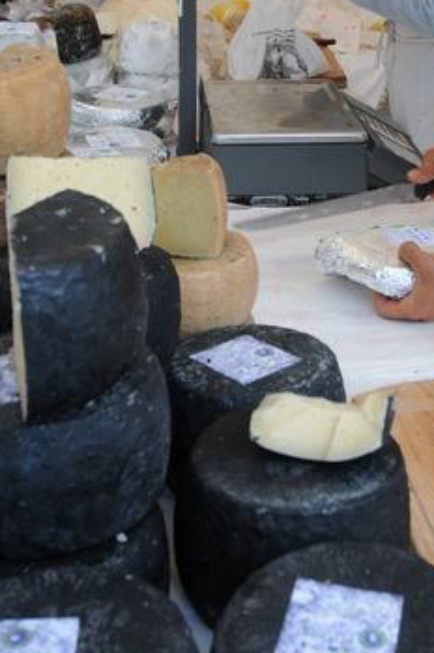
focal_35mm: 66
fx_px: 1196
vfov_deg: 29.8
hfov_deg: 20.5
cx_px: 291
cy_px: 127
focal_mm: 24
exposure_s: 1/125
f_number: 5.6
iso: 200
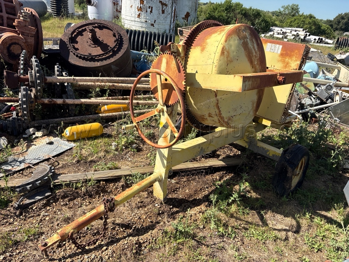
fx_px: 262
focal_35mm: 26
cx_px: 174
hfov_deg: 67.3
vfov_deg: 53.1
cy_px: 131
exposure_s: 1/2141
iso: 50
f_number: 1.6
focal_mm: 5.96
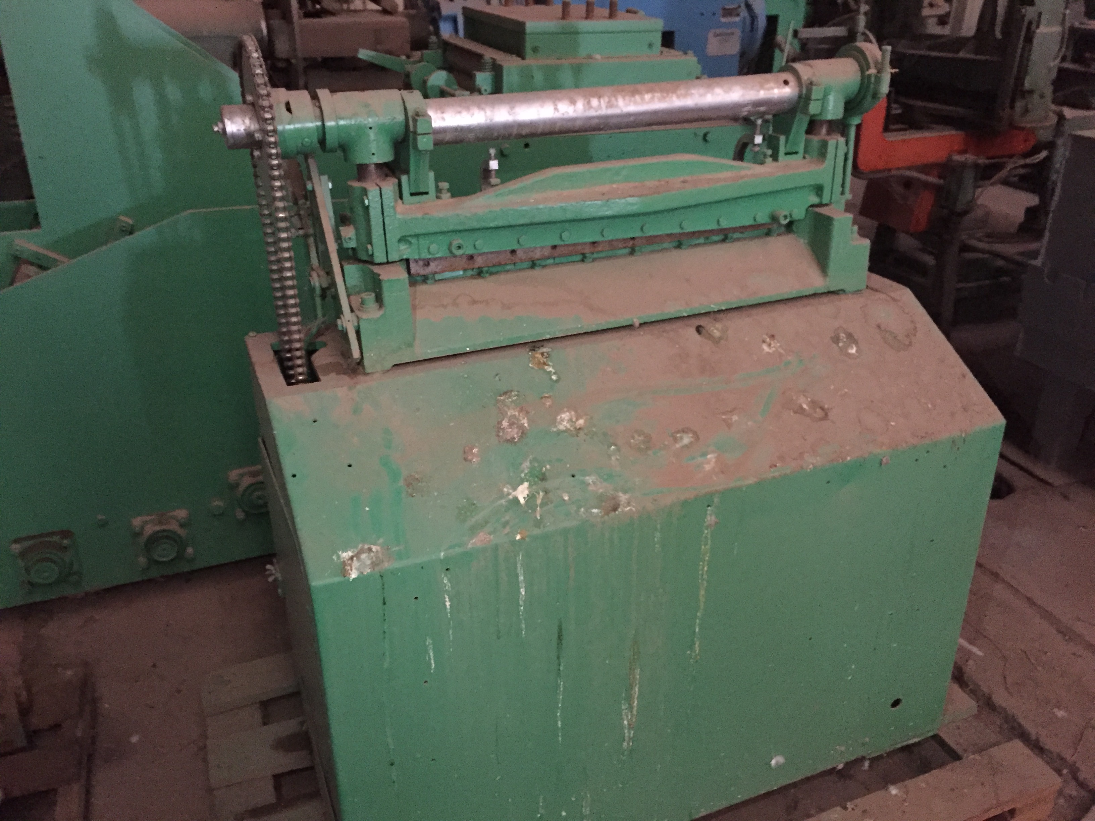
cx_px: 548
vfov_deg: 48.2
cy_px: 410
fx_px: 917
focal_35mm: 29
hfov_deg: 61.7
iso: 800
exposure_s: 1/15
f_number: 2.2
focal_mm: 4.15
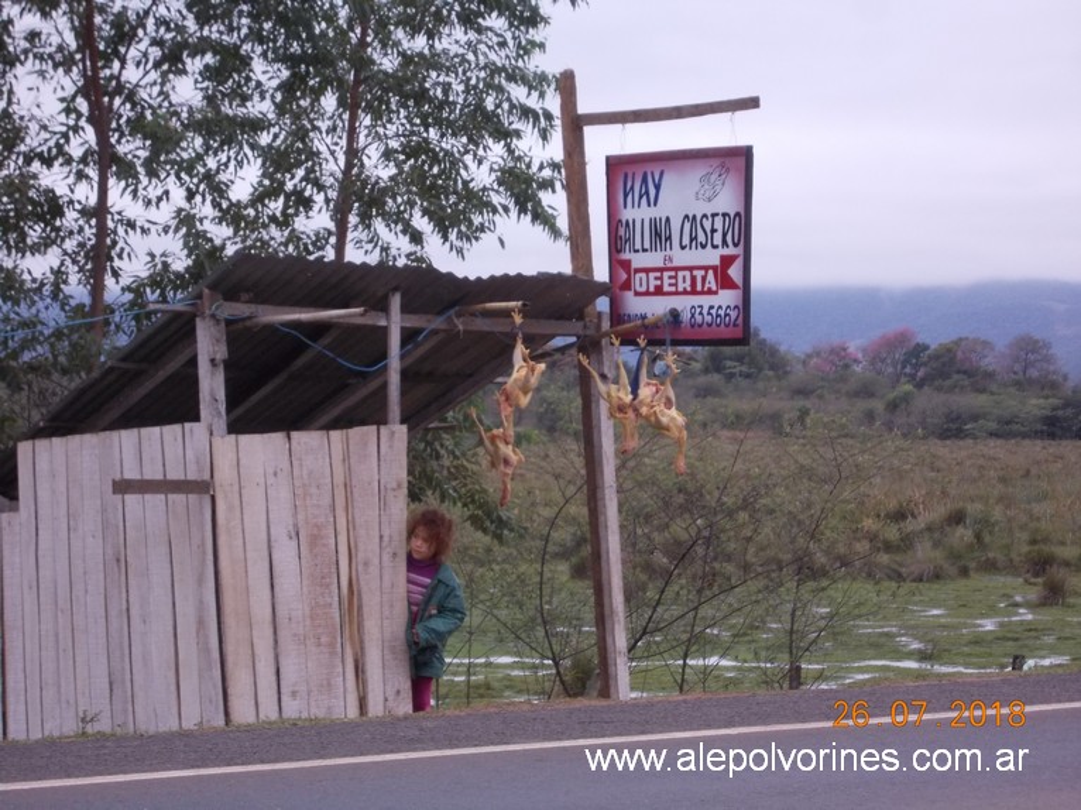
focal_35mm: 127
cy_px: 405
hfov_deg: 15.5
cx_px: 540
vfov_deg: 11.7
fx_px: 3965
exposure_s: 1/60
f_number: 6.3
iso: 140
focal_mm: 17.9
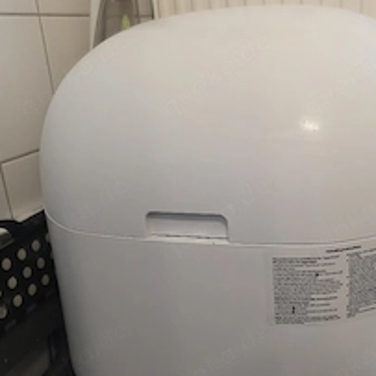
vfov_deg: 41.5
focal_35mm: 40
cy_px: 239
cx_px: 256
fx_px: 492
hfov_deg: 41.2
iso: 500
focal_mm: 6.3
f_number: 1.7
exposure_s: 1/101
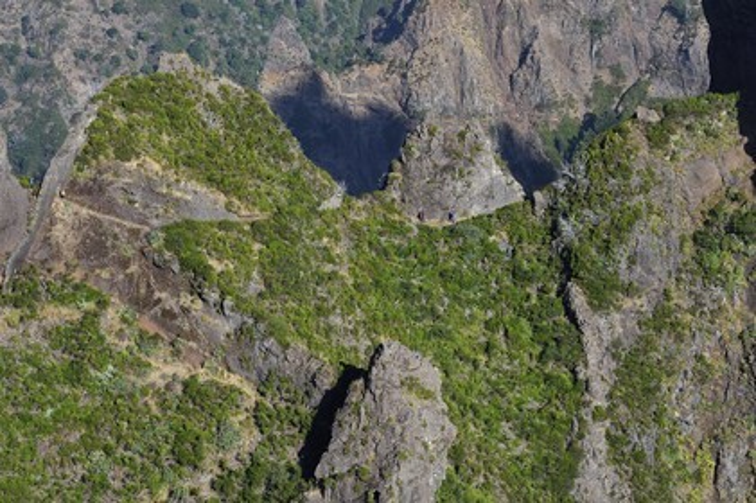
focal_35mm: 200
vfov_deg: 6.9
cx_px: 378
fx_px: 4197
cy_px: 252
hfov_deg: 10.3
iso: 200
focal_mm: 200
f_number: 11
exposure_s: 1/250
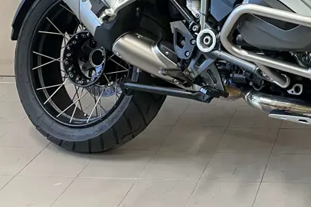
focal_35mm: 80
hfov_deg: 23.9
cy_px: -59
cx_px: 332
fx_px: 691
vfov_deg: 16.2
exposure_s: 1/60
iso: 200
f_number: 1.6
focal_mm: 4.2
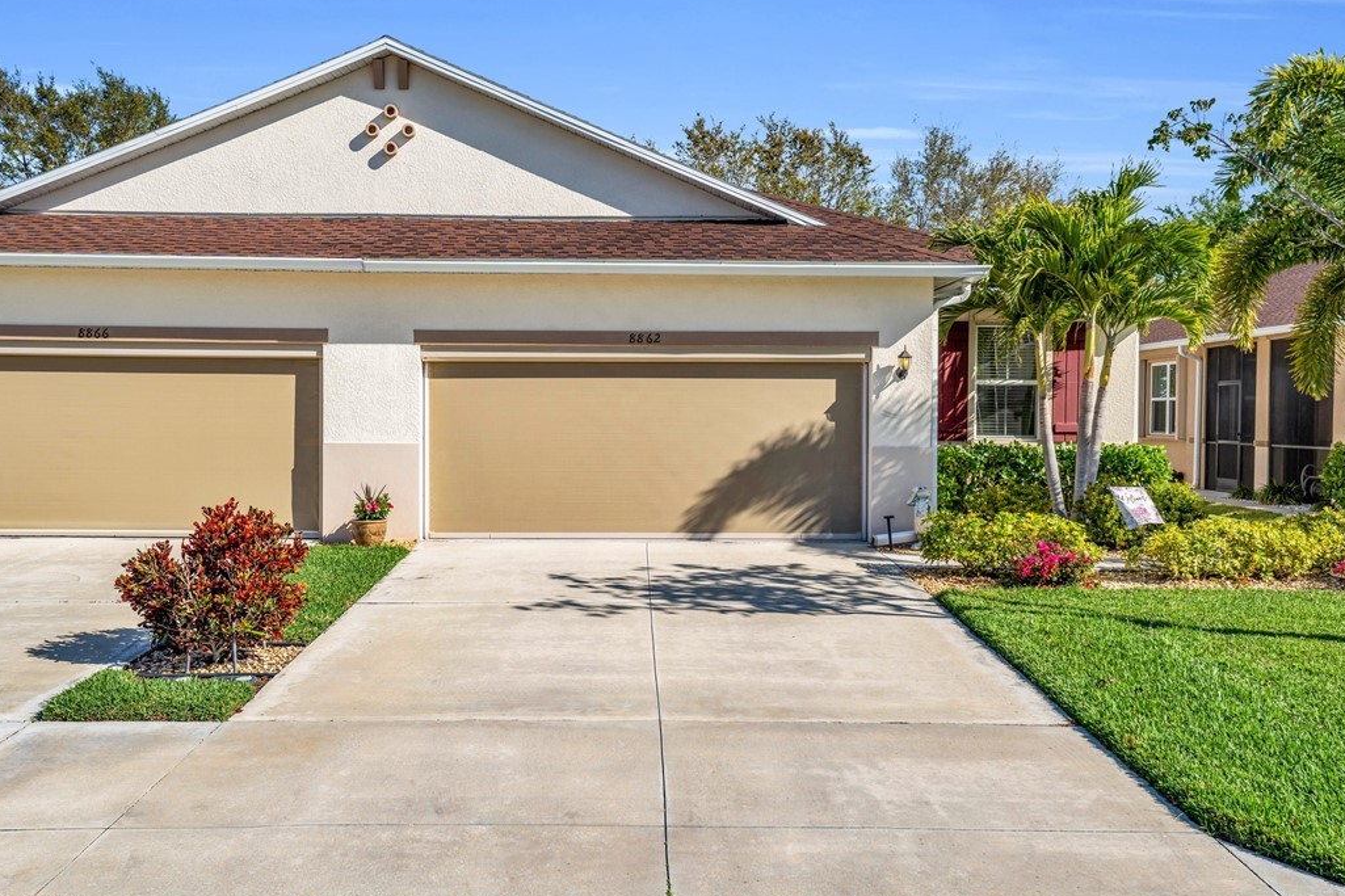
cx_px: 644
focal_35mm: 36
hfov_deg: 53.1
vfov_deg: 36.9
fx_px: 1345
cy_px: 455
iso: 200
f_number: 9
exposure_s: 1/500
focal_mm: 34
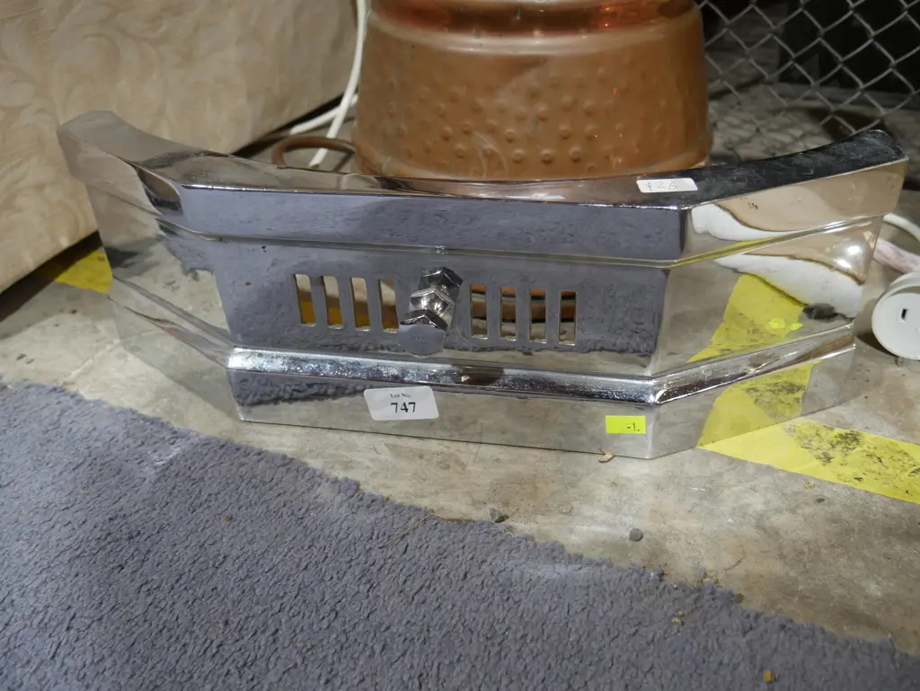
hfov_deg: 56.8
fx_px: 851
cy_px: 346
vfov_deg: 44.2
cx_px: 460
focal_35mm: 32
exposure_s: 1/60
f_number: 3.6
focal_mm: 16
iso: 640
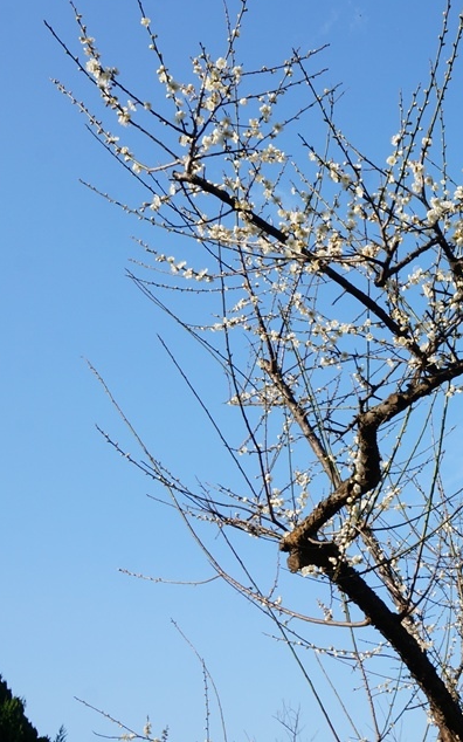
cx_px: 595
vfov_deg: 39.0
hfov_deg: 22.4
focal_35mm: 52
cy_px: 345
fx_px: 1047
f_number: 11
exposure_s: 1/80
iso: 100
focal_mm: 21
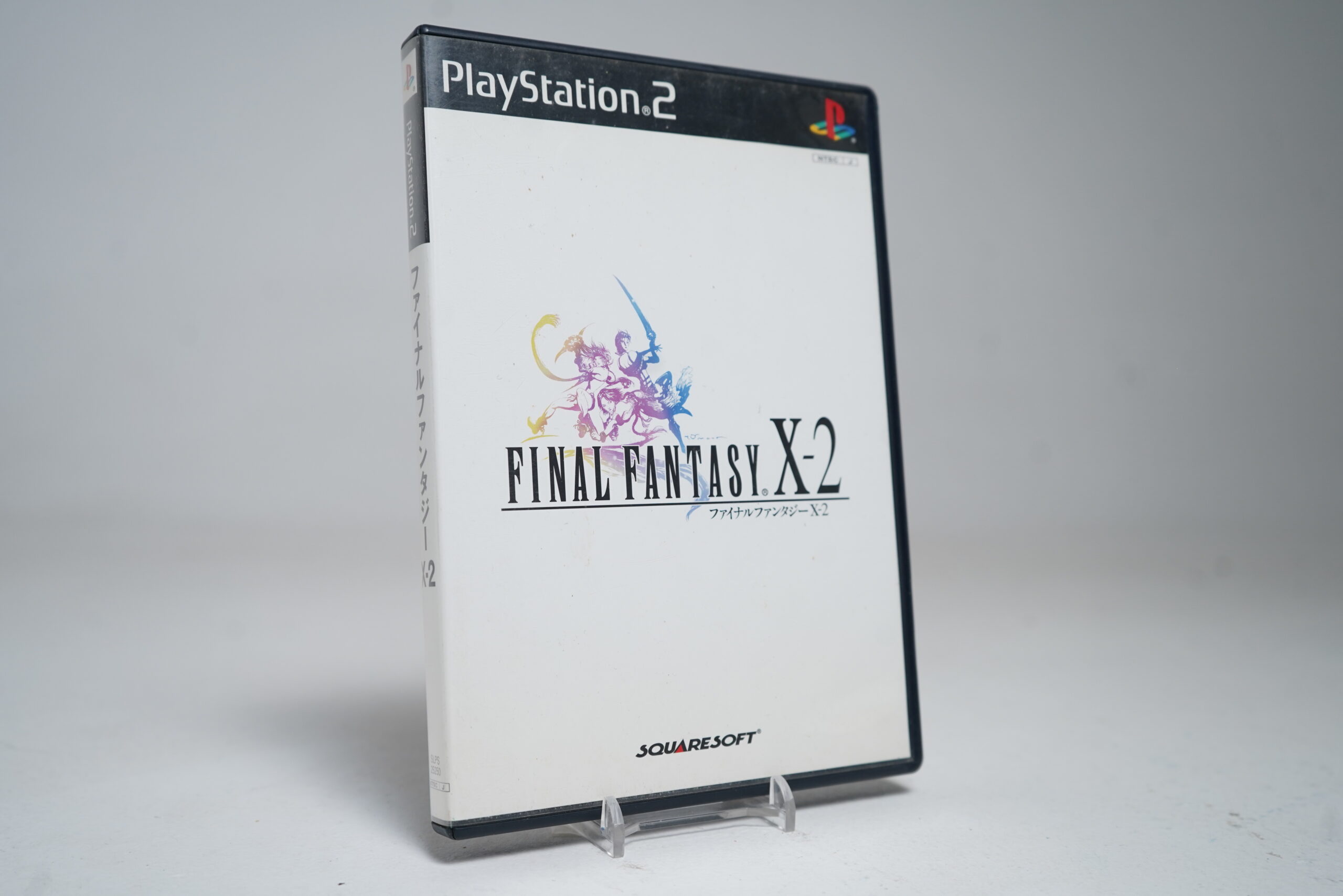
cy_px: 448
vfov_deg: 36.9
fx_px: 1343
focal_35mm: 36
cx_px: 672
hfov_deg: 53.1
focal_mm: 36
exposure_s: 1/40
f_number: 5
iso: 500
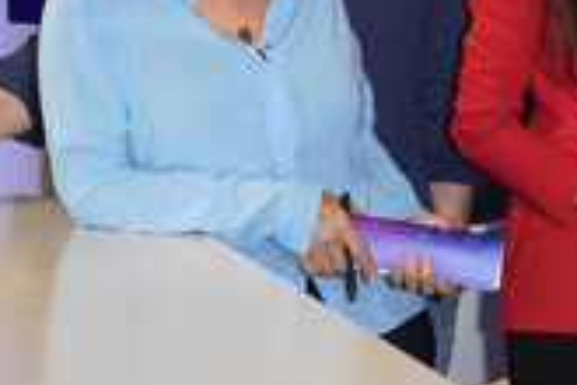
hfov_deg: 16.5
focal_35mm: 120
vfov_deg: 11.4
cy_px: 38
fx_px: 1923
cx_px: 663
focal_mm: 44
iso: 2000
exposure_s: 1/160
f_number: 5.6
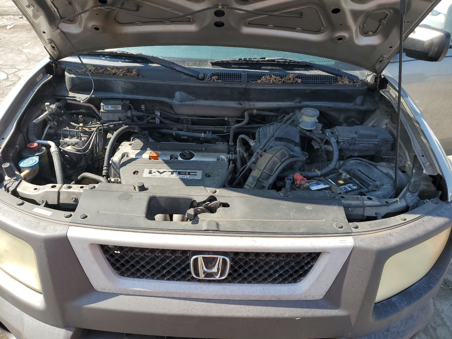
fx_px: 339
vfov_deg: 53.1
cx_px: 226
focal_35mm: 26
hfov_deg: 67.3
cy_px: 170
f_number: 1.5
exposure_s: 1/1250
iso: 50
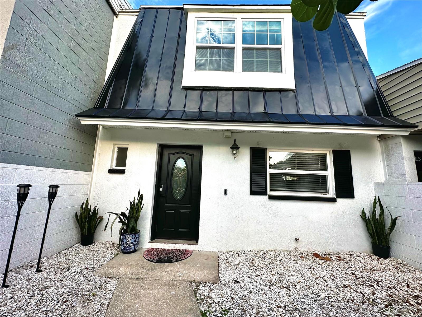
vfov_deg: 85.7
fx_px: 171
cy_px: 158
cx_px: 211
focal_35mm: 14
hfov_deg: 102.1
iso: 40
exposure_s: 1/347
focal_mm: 2.22
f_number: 2.2
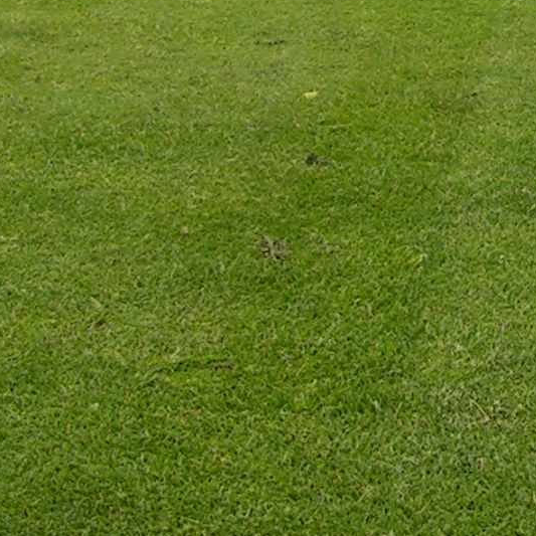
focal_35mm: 129
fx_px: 2260
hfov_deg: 12.8
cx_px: 799
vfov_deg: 13.1
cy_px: -144
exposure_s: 1/200
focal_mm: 6.3
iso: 50
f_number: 5.6
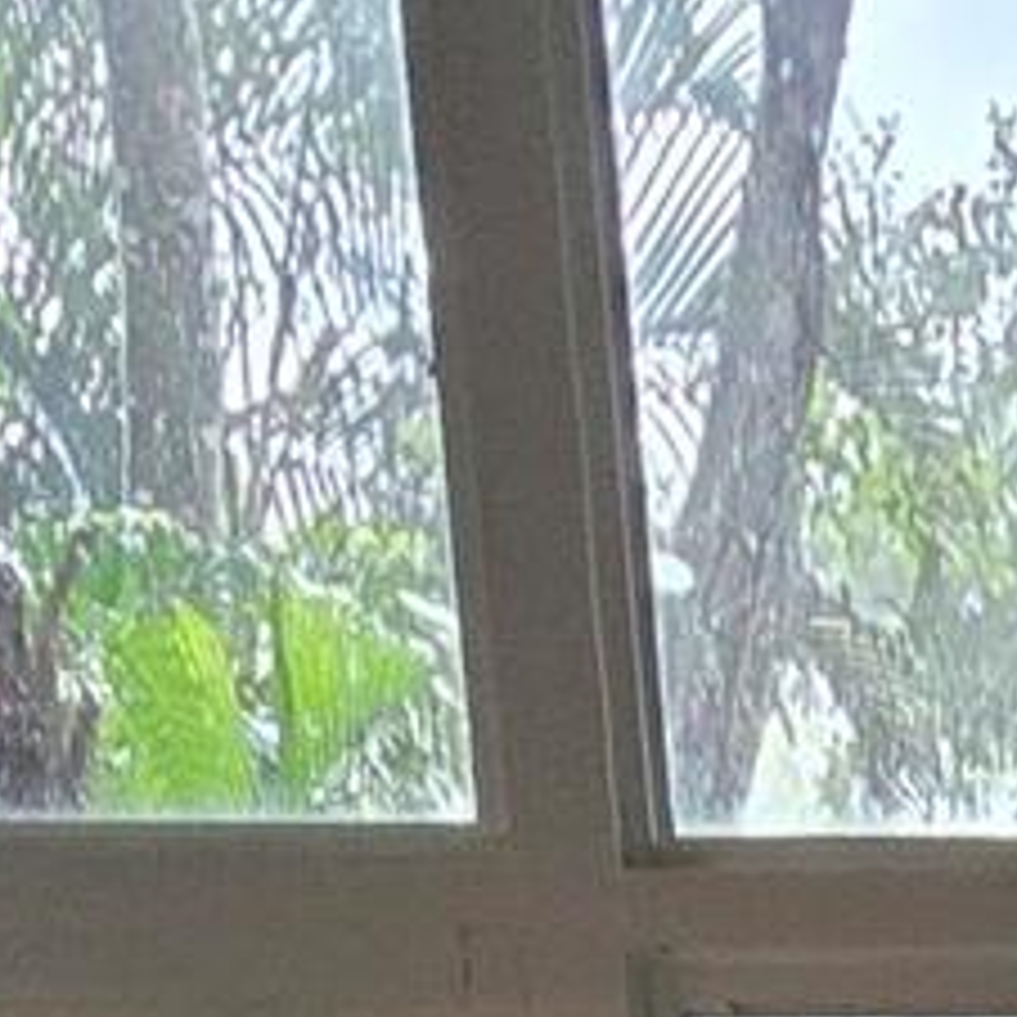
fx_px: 3457
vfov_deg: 11.1
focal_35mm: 104
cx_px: 1670
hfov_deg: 15.1
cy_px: 3010
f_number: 2.2
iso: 640
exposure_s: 1/60
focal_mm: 2.2
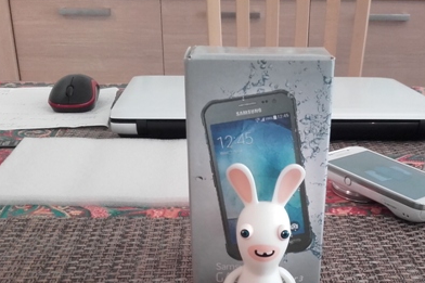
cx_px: 253
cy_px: 237
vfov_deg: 26.8
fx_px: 578
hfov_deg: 40.2
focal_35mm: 49
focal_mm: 3.3
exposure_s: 1/25
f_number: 2.2
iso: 100
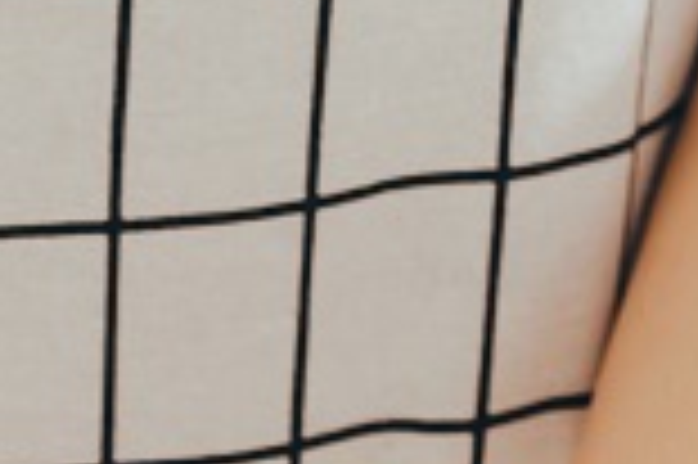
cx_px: -572
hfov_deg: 7.4
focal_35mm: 271
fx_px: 5249
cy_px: 1775
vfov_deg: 4.7
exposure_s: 1/160
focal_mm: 35
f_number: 4.5
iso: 320
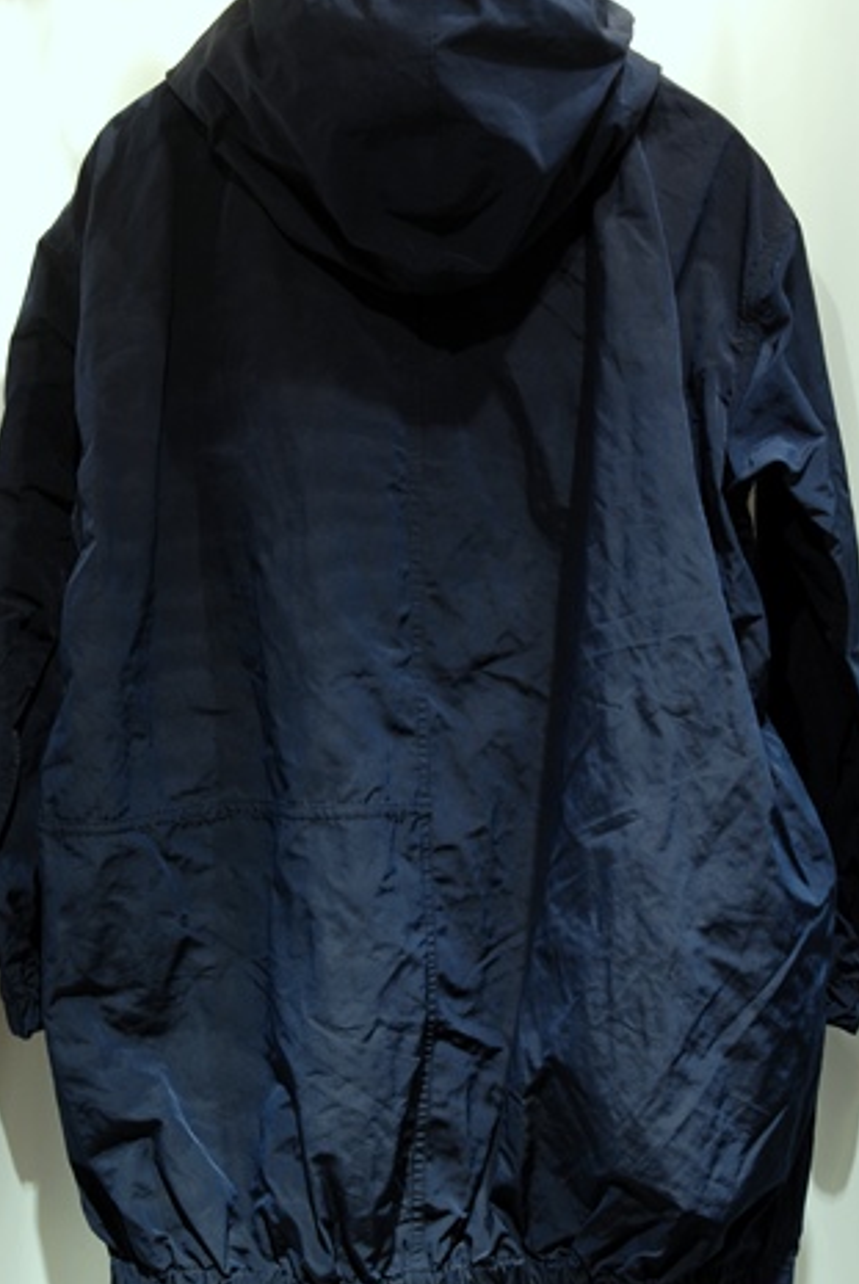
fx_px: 2071
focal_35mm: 58
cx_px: 425
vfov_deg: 34.5
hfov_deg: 23.4
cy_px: 630
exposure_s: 1/8
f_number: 5.6
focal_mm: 32
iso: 200
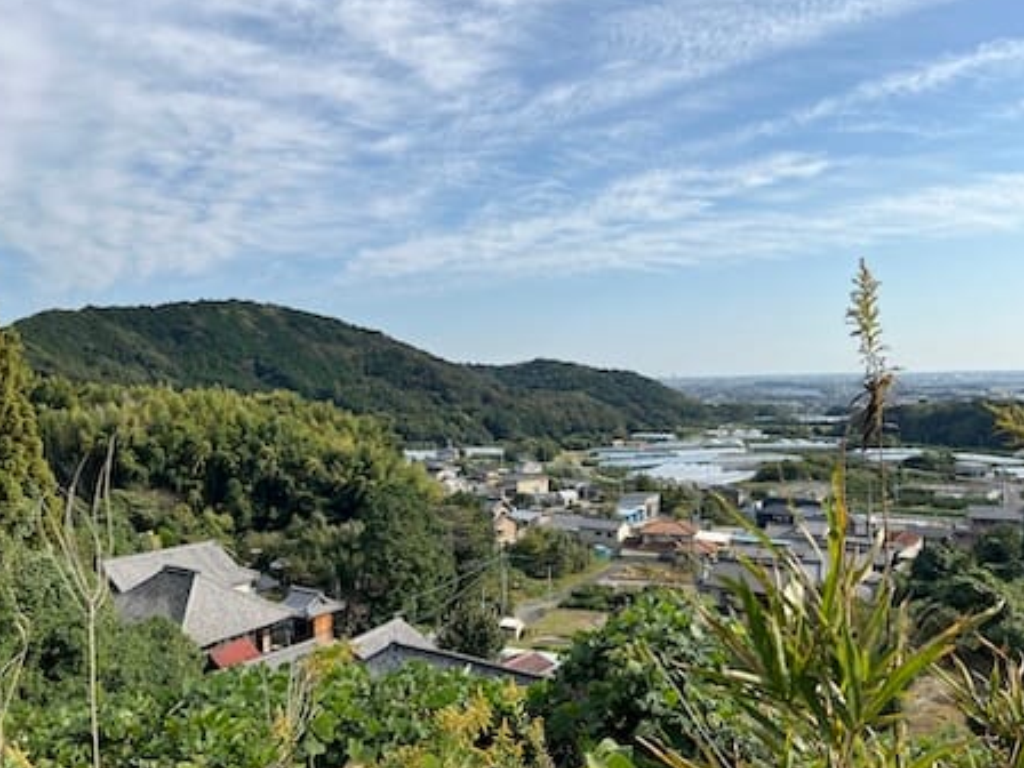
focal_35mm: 29
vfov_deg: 48.2
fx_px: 858
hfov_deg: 61.7
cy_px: 378
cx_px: 503
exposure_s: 1/4831
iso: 50
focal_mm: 5.7
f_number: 1.5
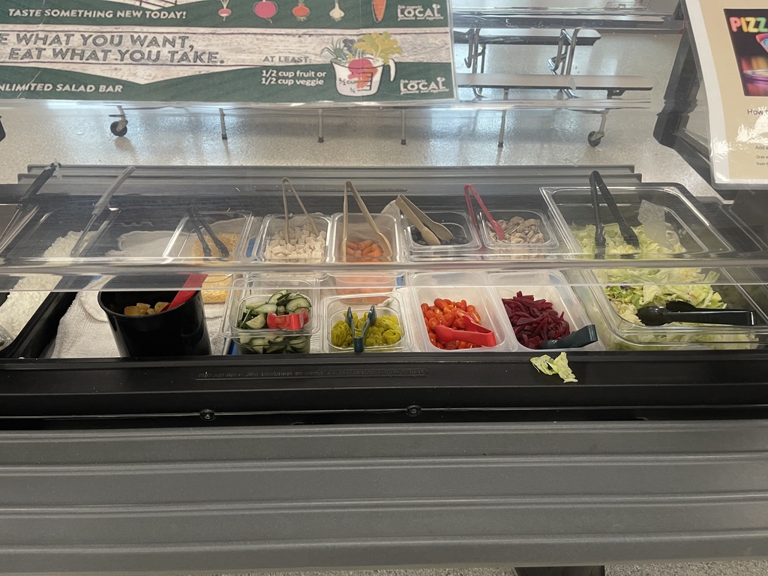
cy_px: 288
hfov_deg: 69.4
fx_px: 555
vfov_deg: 54.9
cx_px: 384
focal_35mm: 25
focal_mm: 5.1
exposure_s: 1/60
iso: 200
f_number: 1.6
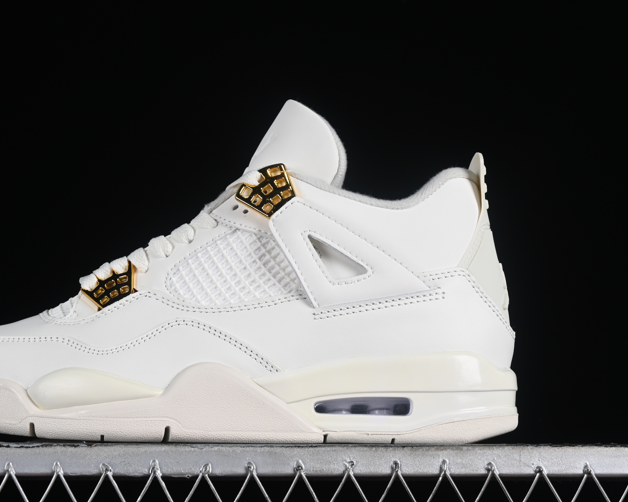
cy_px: 271
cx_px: 220
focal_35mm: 95
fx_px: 1766
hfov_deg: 20.1
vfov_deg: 16.2
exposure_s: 1/80
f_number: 8
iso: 160
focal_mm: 50
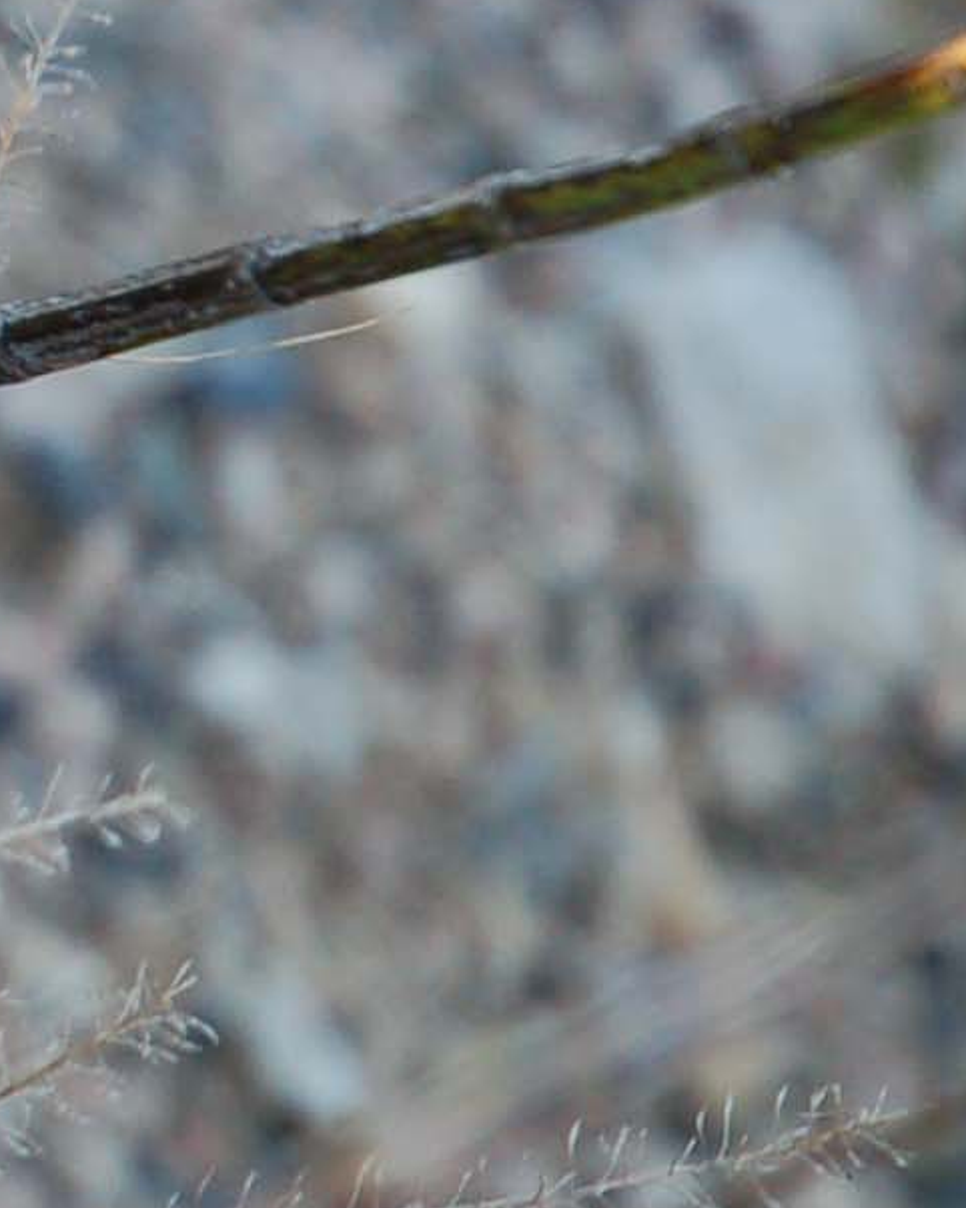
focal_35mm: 393
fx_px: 14052
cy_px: -42
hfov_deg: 3.9
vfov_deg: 4.9
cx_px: -1433
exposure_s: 1/125
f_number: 4.5
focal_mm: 56
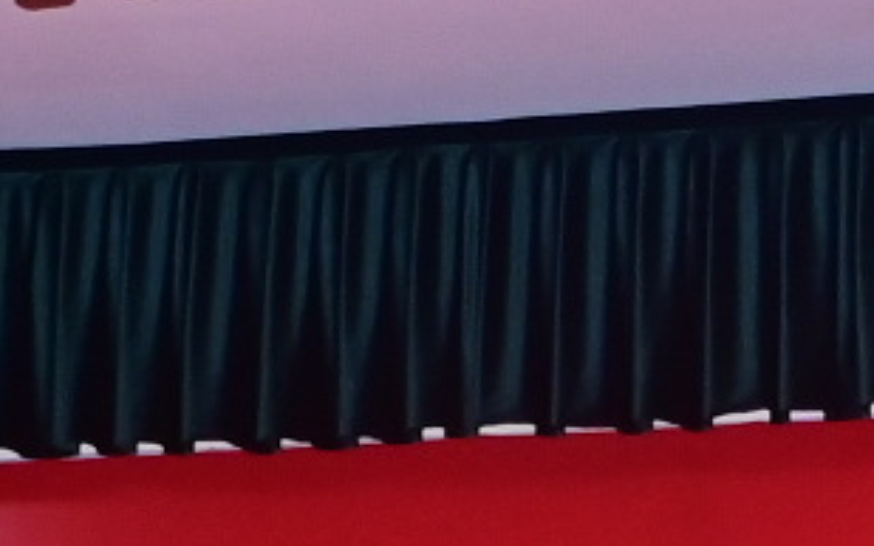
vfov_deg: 4.0
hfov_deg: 6.7
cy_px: 1842
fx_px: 7430
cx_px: 962
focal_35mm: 312
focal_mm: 32
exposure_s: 1/200
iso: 1000
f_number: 4
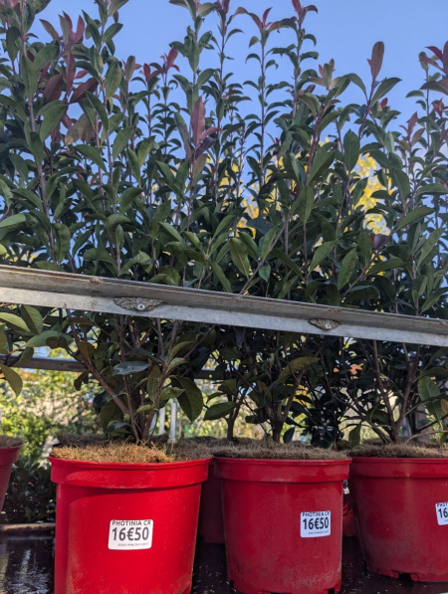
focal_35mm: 24
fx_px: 413
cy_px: 297
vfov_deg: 71.5
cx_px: 224
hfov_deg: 57.0
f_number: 1.68
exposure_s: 1/595
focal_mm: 6.9
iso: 18
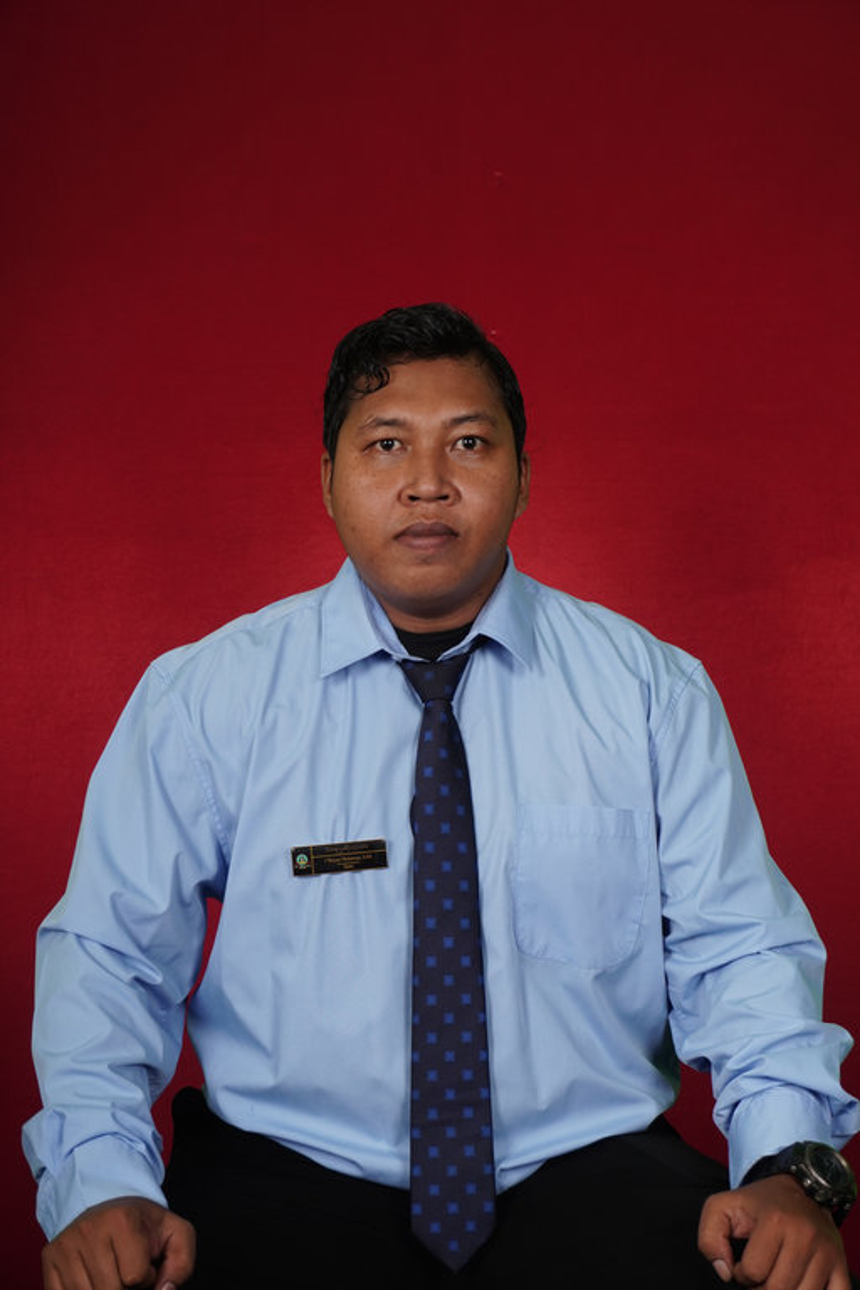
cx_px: 430
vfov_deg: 31.2
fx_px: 2311
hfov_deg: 21.1
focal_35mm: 64
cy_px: 645
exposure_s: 1/160
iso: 400
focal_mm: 43
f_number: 6.3
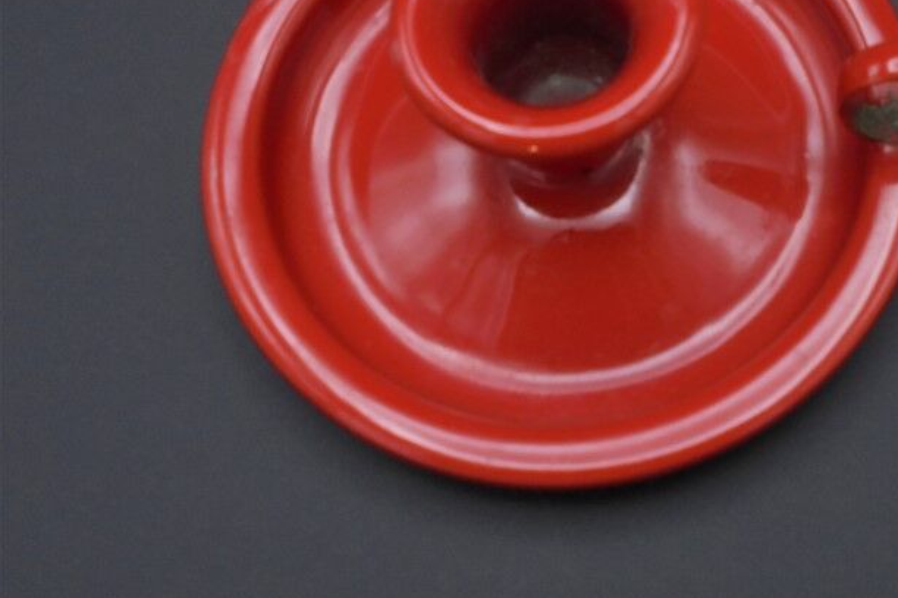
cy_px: 172
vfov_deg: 25.8
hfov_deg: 37.4
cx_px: 659
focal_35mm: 52
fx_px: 1297
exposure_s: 1/30
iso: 160
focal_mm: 6.1
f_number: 4
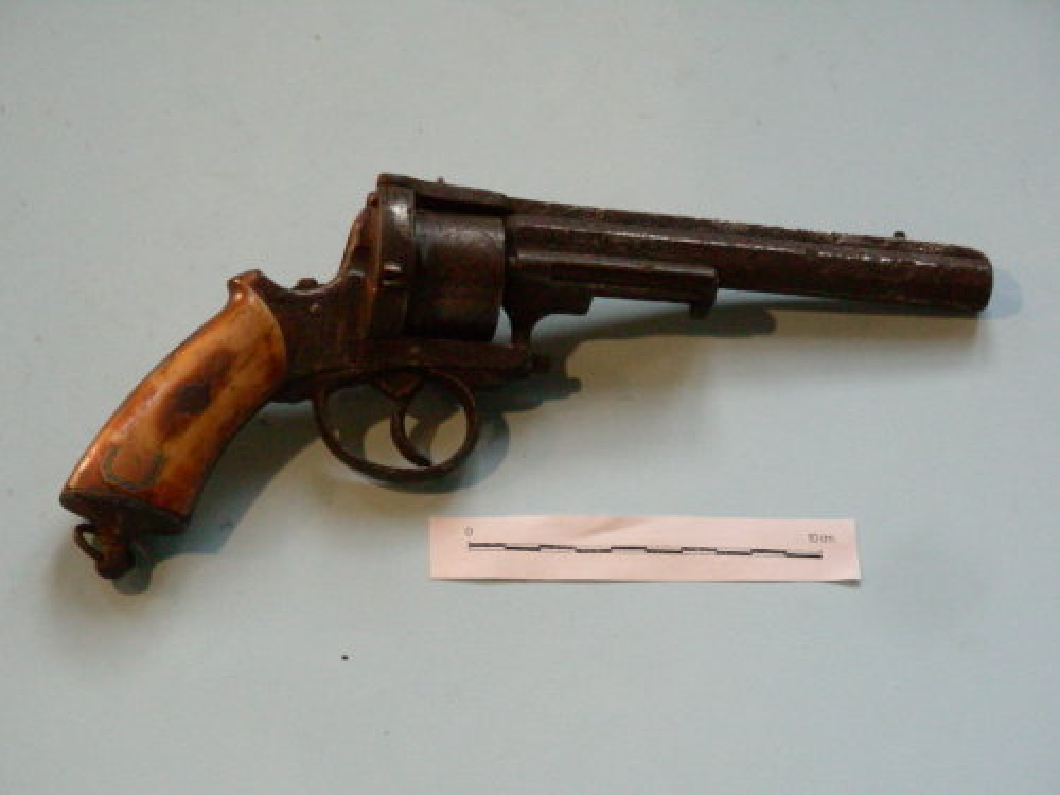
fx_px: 4532
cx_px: 530
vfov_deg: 10.0
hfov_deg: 13.3
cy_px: 398
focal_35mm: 148
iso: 400
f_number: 4
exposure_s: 1/342
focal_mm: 24.7
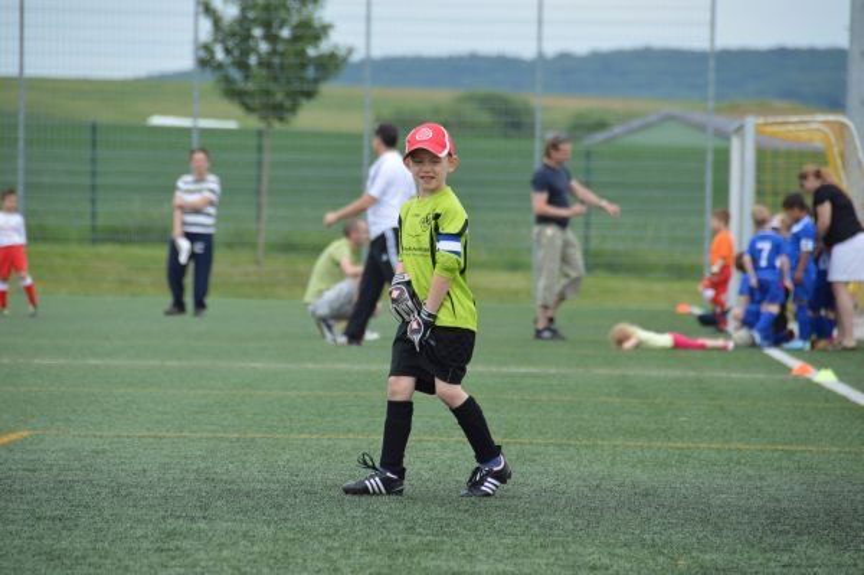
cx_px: 432
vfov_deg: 4.6
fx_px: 7194
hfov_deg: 6.9
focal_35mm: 300
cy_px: 288
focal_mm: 200
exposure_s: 1/1000
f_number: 5.6
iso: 400
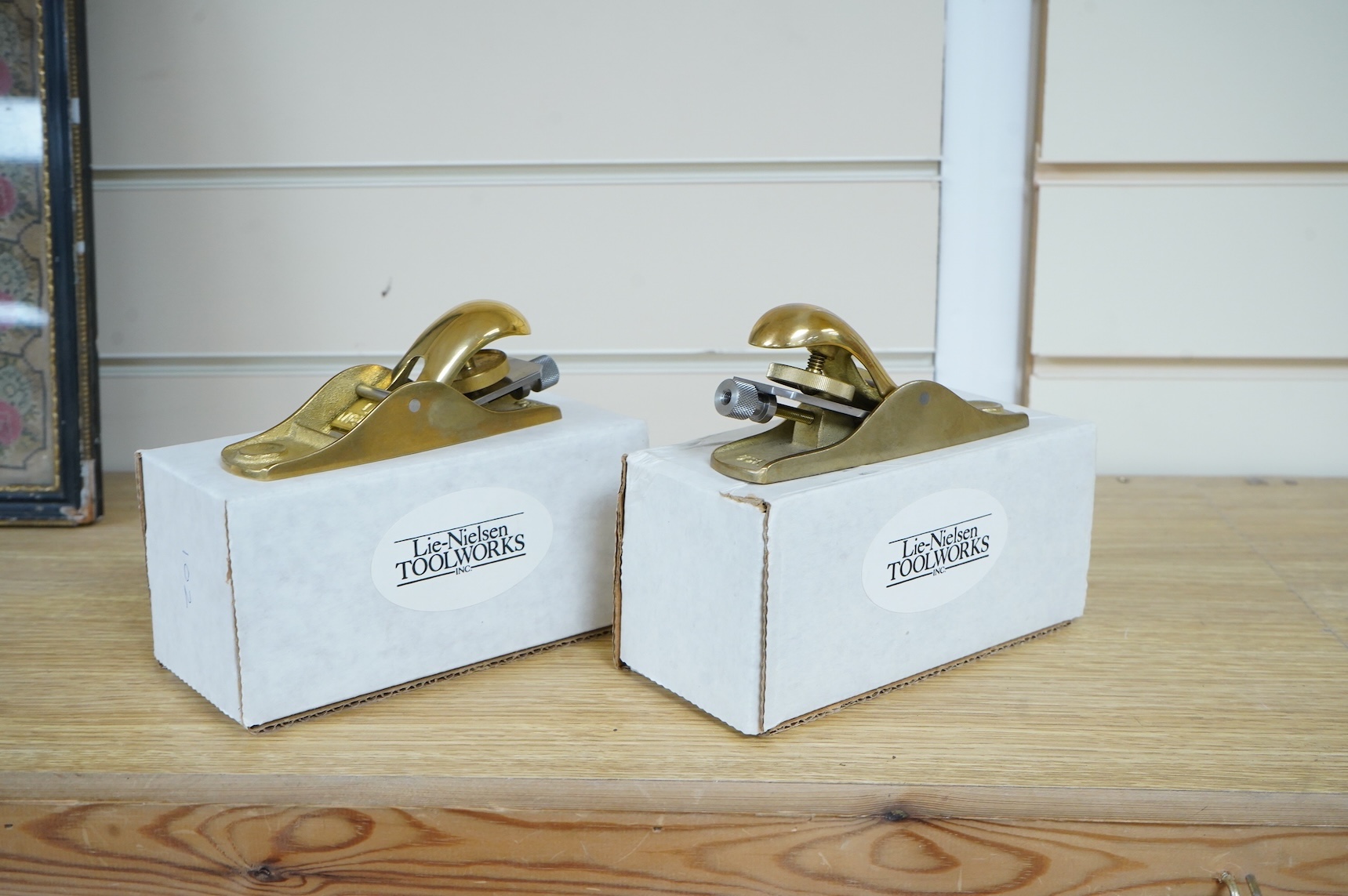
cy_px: 448
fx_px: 1534
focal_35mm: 41
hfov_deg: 47.4
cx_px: 674
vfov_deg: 32.6
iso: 2500
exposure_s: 1/80
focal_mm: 41
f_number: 8
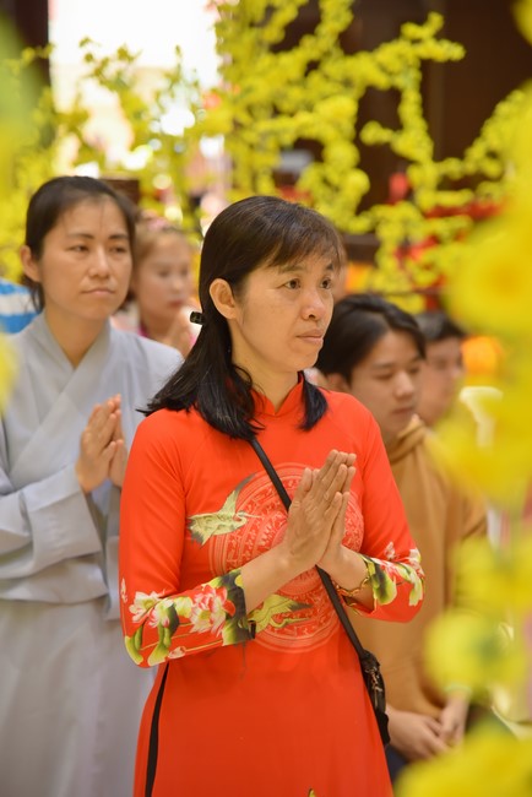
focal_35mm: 112
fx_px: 2480
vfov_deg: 18.3
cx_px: 266
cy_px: 398
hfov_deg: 12.2
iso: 800
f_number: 4
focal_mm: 112
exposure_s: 1/100
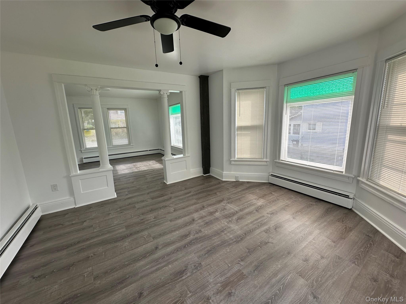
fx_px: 164
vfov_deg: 85.7
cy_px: 152
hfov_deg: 102.1
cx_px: 203
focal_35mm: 14
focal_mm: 2.22
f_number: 2.2
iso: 40
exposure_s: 1/191
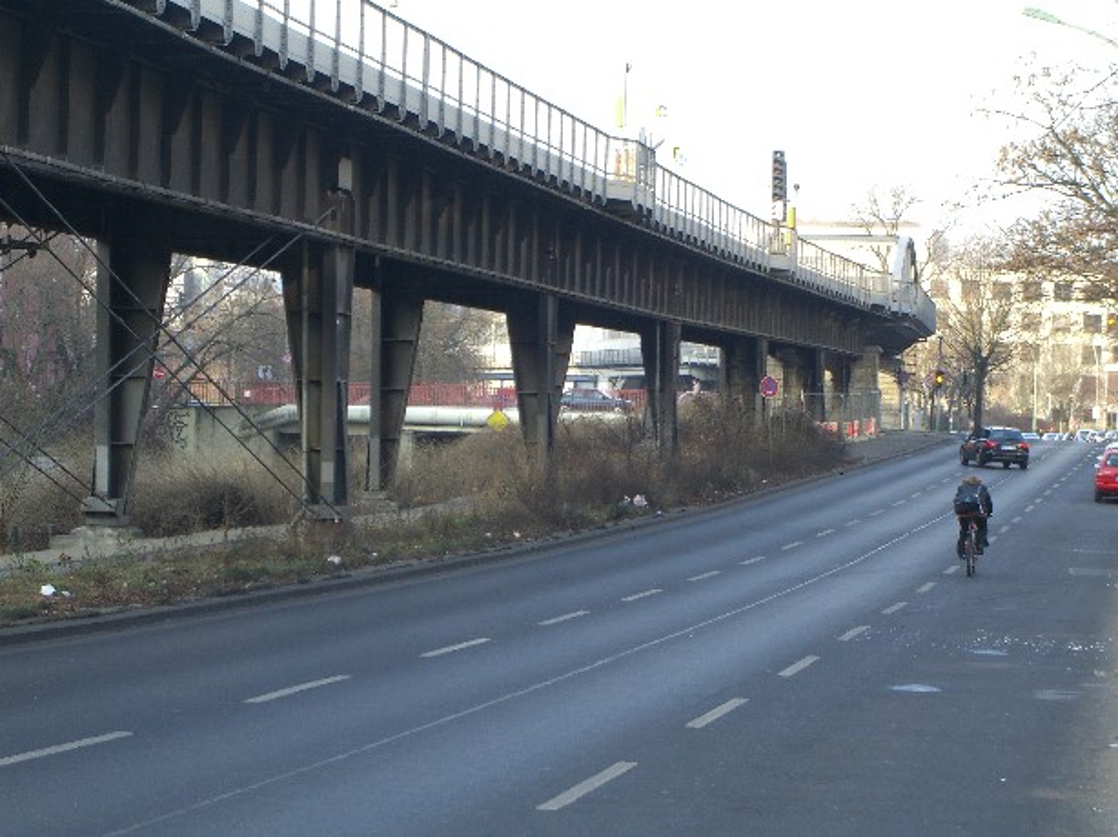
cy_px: 418
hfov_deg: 17.3
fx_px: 3680
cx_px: 559
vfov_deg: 13.0
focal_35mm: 114
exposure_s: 1/80
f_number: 5.1
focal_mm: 23.7
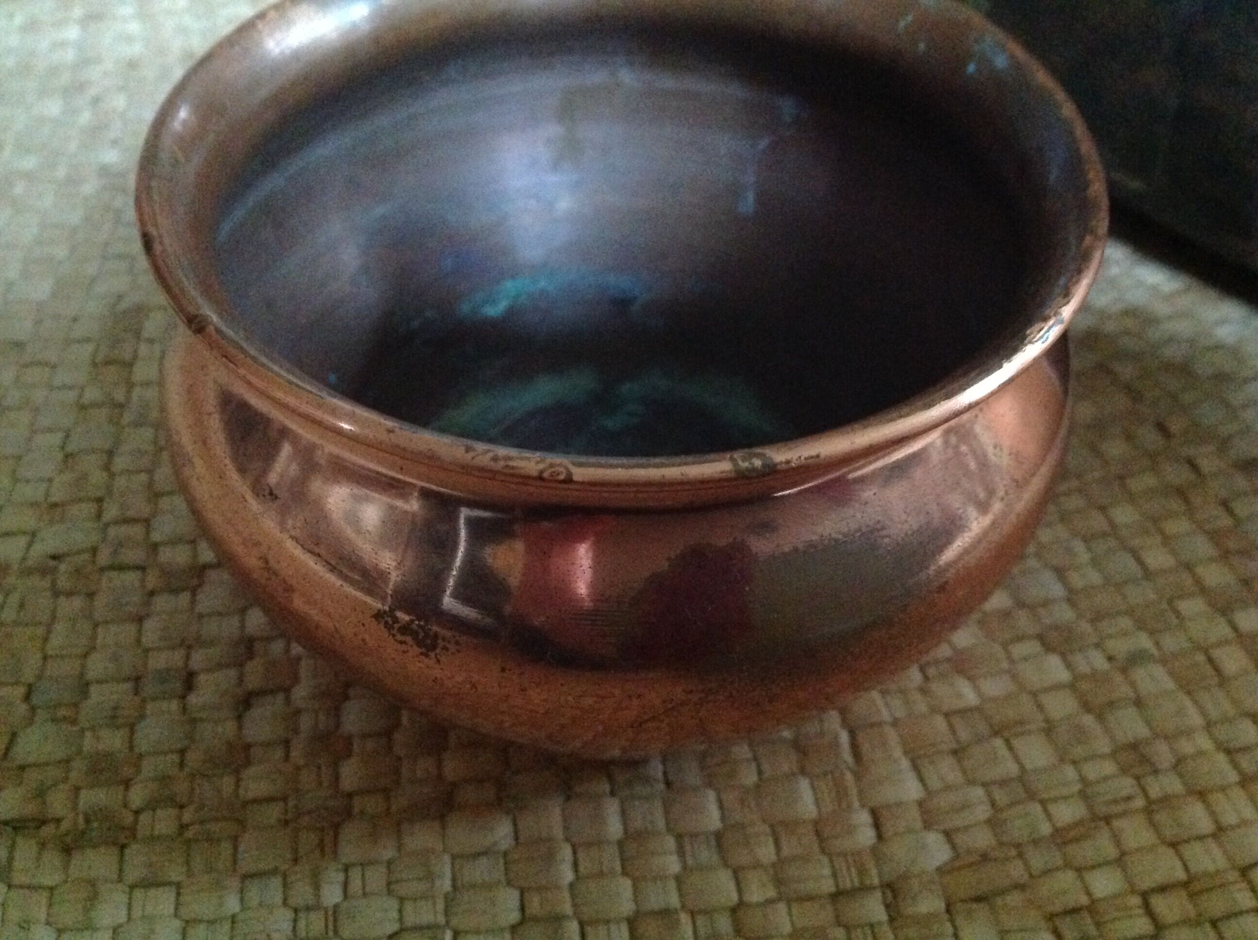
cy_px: 470
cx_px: 629
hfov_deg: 52.7
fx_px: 1270
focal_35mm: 35
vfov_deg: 40.6
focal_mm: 4.28
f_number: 2.4
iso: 800
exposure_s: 1/15
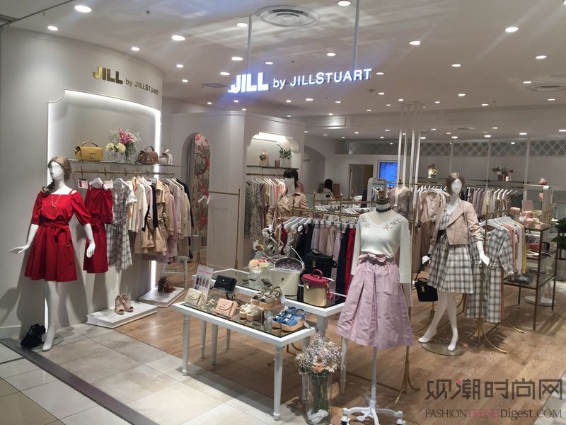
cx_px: 283
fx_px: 474
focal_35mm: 29
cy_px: 212
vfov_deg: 48.2
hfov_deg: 61.7
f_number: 2.2
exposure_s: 1/100
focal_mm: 4.15
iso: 32
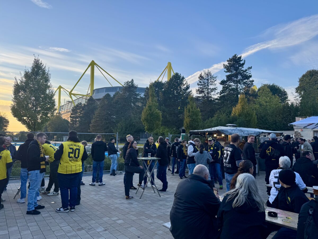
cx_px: 159
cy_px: 120
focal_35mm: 24
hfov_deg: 71.6
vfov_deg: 56.8
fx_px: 220
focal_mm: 6.76
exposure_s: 1/1193
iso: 80
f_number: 1.78
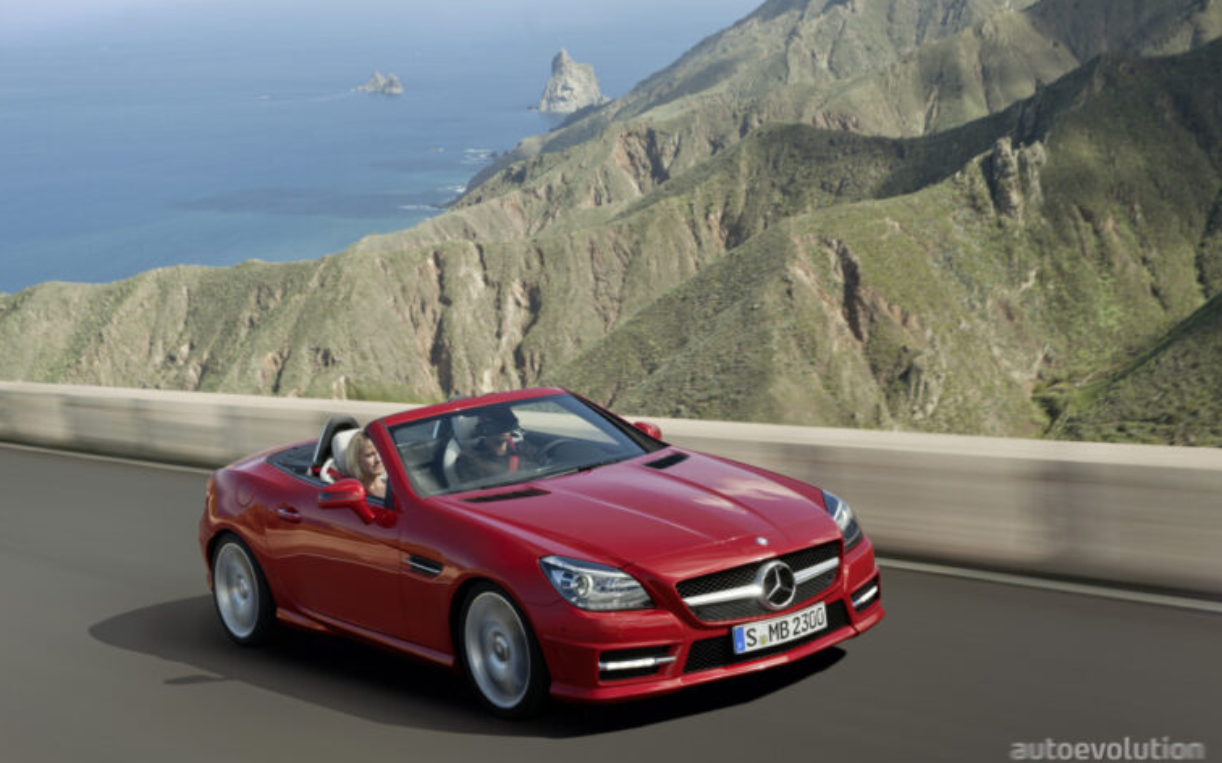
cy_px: 386
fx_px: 1931
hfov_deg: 35.1
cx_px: 603
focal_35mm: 58
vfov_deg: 22.3
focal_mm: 56
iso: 100
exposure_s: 8
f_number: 14
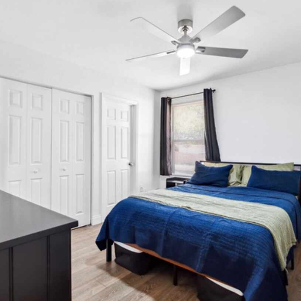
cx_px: 163
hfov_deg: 74.7
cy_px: 151
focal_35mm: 20
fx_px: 197
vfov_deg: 74.8
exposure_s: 1/13
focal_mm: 15
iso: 400
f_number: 8
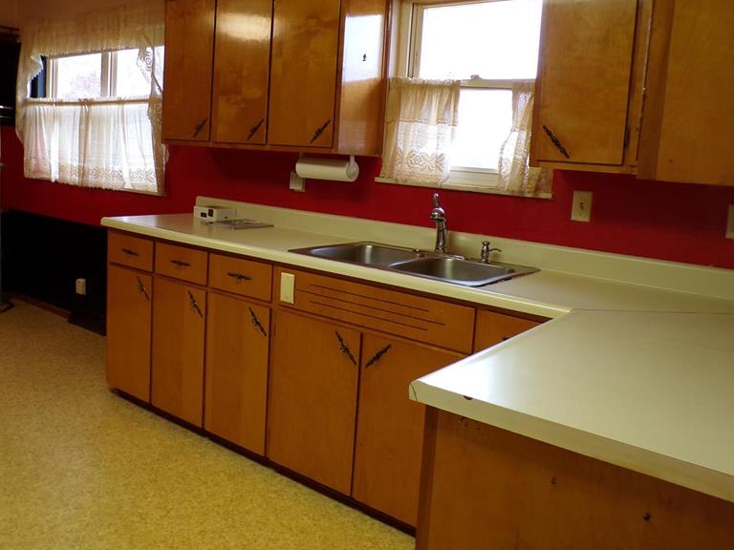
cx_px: 344
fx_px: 679
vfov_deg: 43.9
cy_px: 217
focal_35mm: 32
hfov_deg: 56.8
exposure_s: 1/34
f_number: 3
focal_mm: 4.3
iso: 163
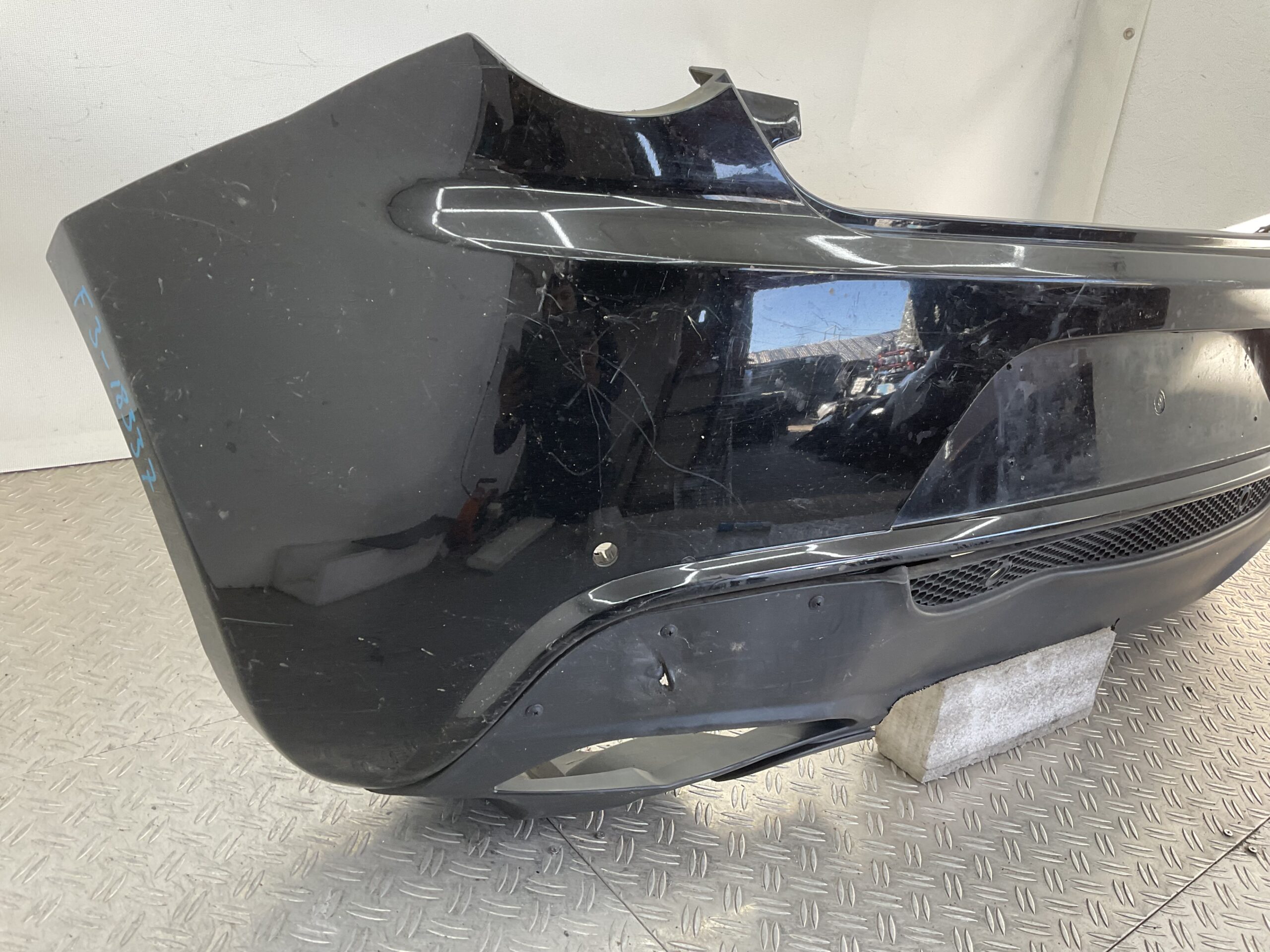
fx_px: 1064
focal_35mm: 29
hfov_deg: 61.7
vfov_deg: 48.2
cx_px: 635
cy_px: 476
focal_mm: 3
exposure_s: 1/120
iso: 50
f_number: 1.8
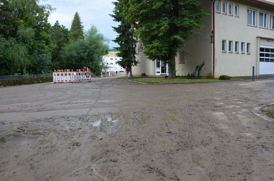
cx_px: 135
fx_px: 213
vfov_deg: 46.2
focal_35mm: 28
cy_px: 90
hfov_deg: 65.6
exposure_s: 1/200
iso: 200
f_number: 7.1
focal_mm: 18
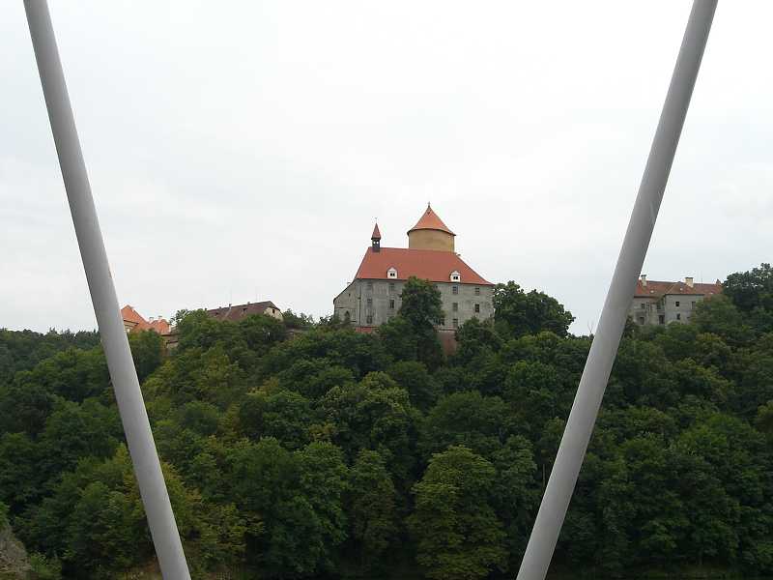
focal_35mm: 38
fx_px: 849
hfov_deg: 49.0
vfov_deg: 37.7
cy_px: 290
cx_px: 386
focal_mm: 6.3
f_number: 4.4
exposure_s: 1/400
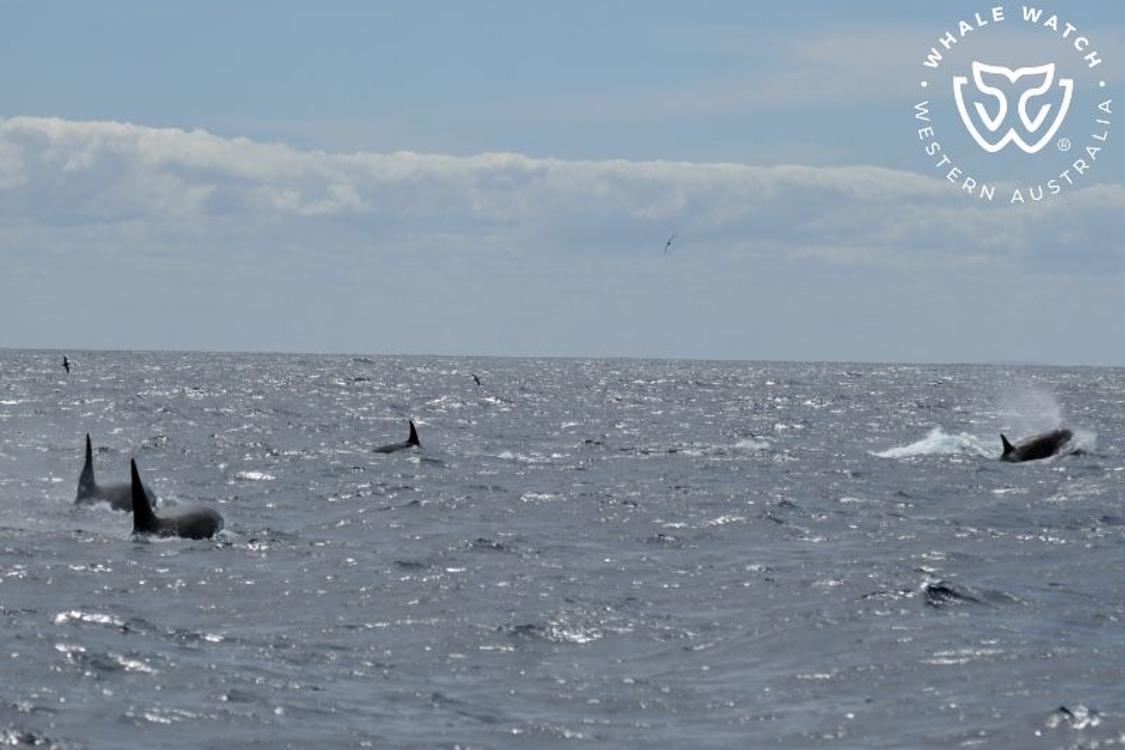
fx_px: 4530
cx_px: 562
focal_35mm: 145
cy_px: 375
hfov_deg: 14.2
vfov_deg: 9.5
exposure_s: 1/8000
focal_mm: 145
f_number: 5.6
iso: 400
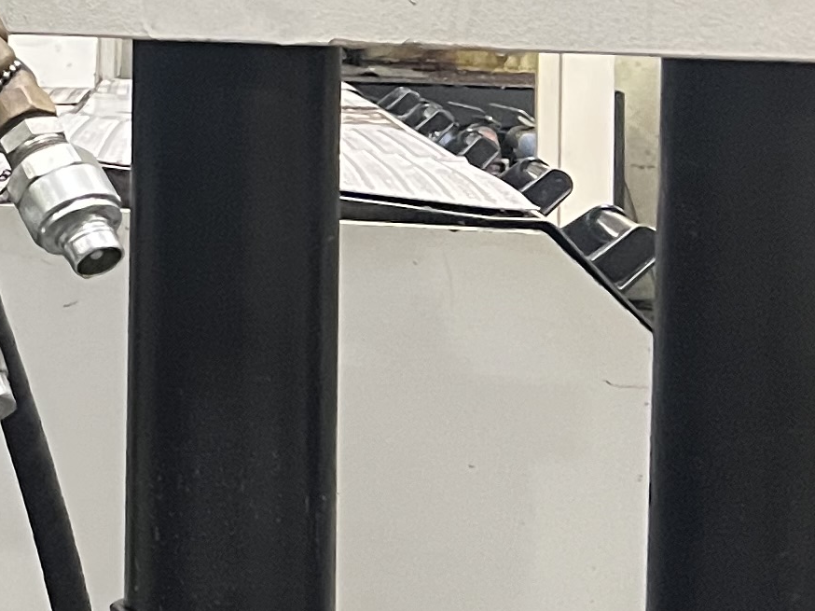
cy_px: -101
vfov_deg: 12.1
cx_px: -1027
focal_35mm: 120
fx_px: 2825
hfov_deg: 13.1
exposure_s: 1/46
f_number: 1.5
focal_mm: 5.7
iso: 500
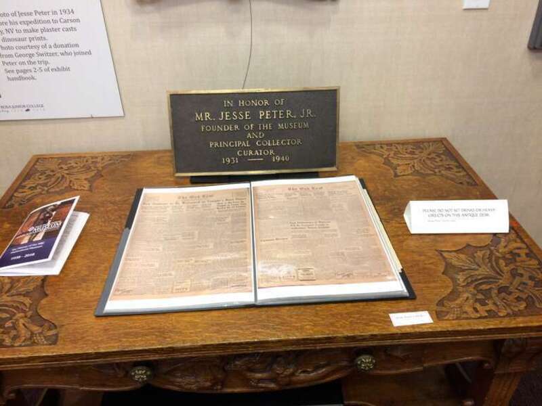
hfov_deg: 61.7
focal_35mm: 29
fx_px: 454
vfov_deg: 48.2
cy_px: 203
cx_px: 271
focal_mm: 4.15
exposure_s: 1/30
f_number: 2.2
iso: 100
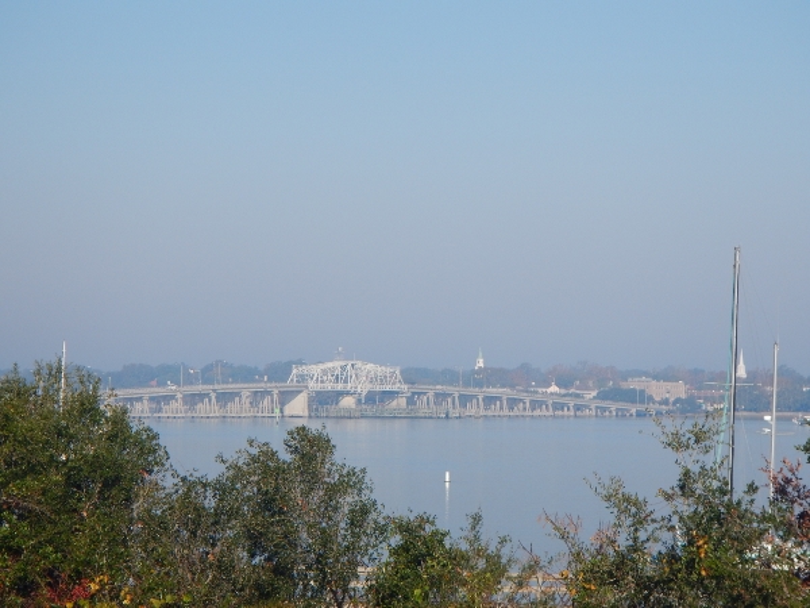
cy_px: 304
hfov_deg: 14.1
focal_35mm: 140
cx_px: 405
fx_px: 3276
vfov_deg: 10.6
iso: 125
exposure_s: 1/640
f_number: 4.8
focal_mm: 25
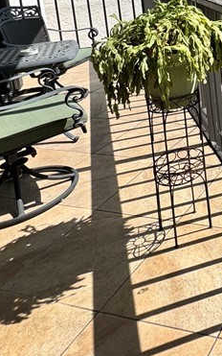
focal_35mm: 41
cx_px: 328
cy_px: -3
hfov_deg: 24.6
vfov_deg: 41.6
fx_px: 397
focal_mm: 2.22
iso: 50
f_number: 2.2
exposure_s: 1/840
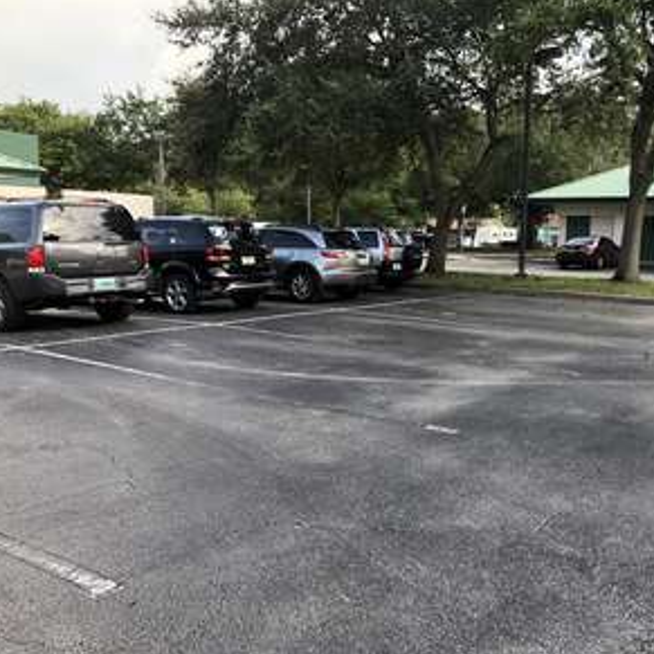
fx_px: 727
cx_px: 438
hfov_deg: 47.6
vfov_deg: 48.5
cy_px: 328
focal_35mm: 34
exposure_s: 1/281
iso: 20
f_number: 1.8
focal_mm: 4
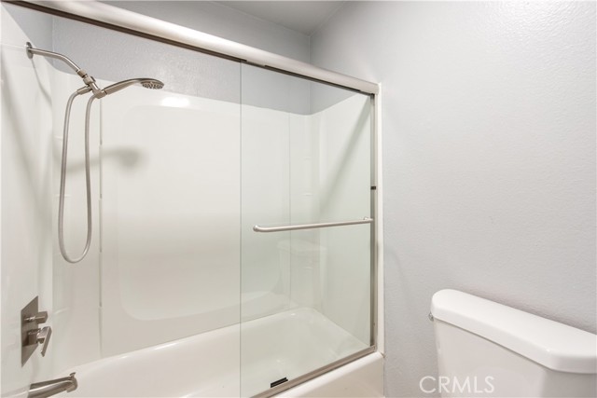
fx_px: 265
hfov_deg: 96.7
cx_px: 298
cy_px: 199
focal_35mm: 16
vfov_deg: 73.8
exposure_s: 1/80
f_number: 4.5
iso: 400
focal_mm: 16
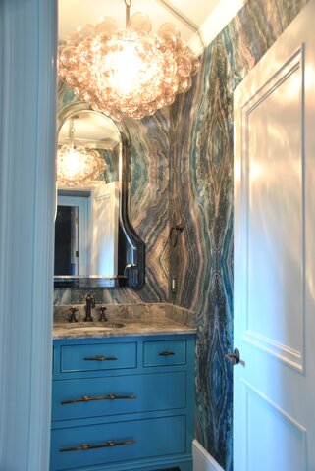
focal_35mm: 33
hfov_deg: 40.0
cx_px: 158
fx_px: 432
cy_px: 236
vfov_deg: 57.2
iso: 200
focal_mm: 22
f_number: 5.6
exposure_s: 1/2.5
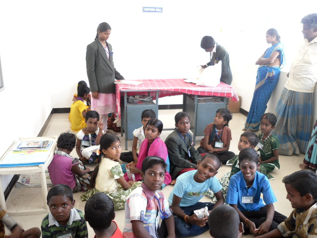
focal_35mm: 34
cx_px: 158
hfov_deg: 54.0
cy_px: 119
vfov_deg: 41.8
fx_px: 311
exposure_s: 1/47
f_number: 2.8
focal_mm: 6
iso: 100
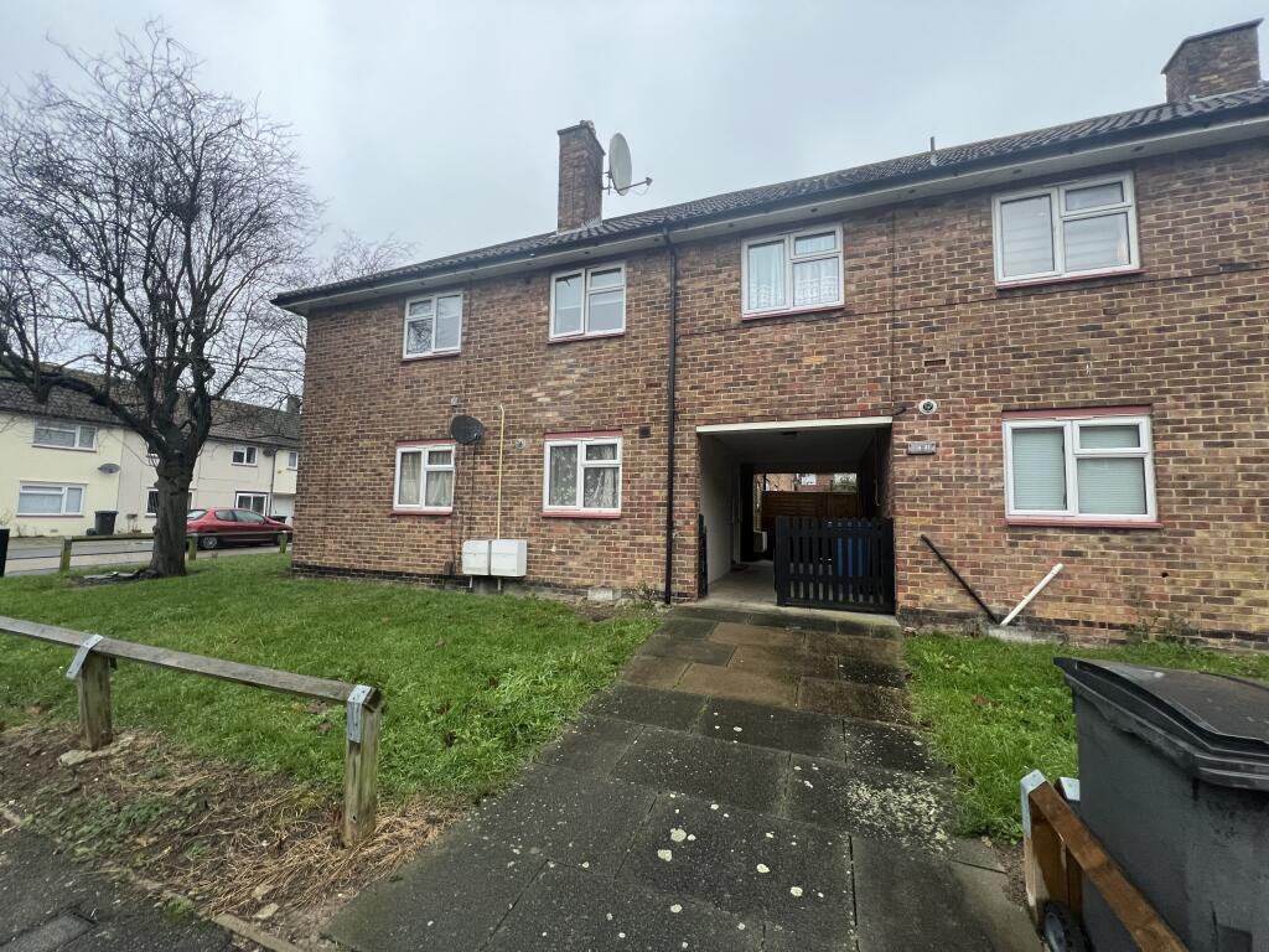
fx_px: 477
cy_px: 476
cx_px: 634
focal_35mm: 13
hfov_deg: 106.2
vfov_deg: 89.9
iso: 250
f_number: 1.8
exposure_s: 1/86
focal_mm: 1.57
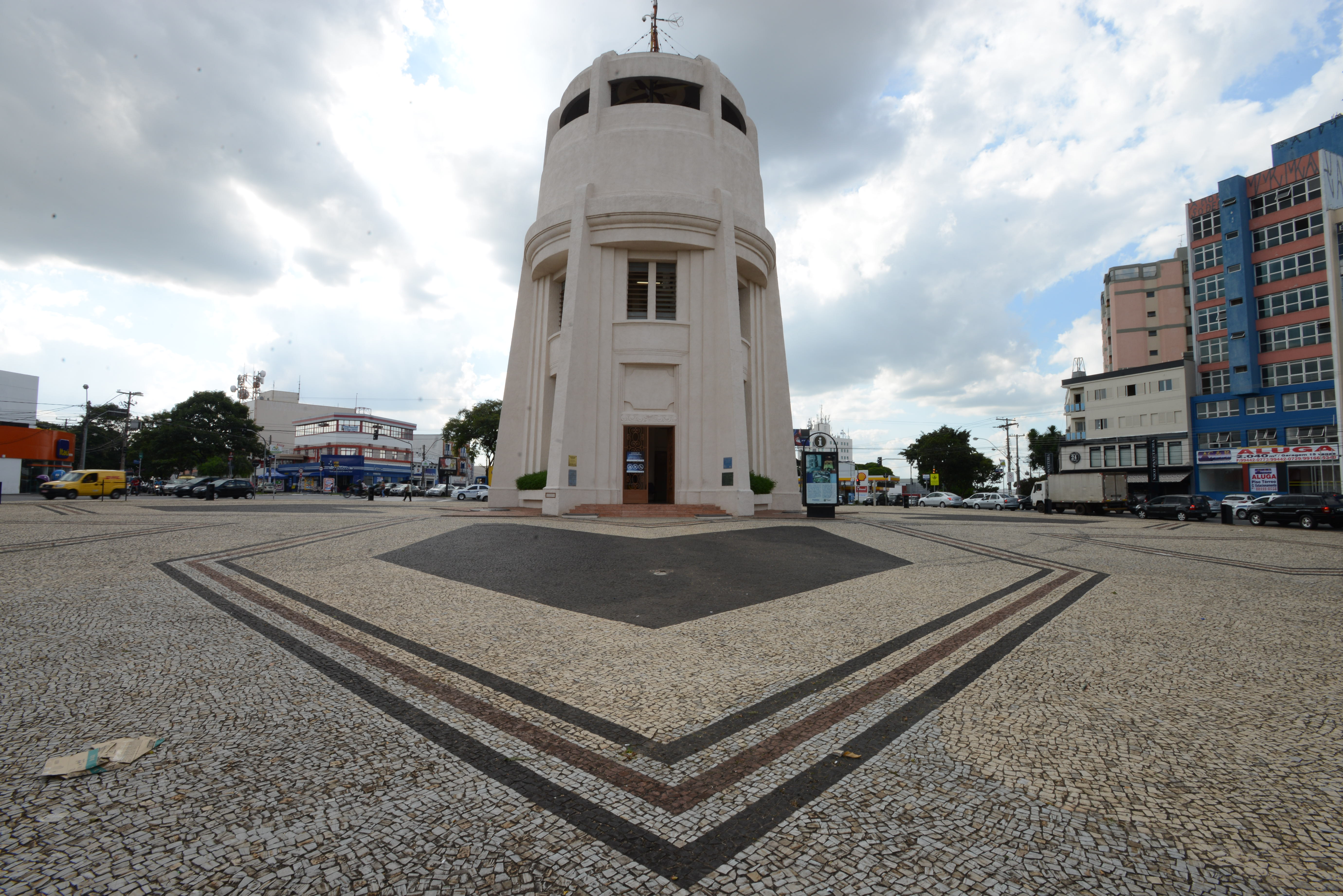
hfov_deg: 93.3
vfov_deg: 70.4
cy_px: 448
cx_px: 672
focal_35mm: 17
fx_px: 634
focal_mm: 17
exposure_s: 1/50
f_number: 22
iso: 200
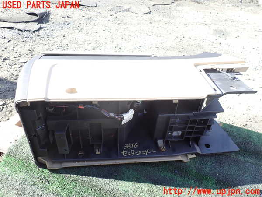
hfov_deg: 69.4
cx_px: 131
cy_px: 98
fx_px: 189
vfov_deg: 54.9
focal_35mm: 25
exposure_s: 1/160
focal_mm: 4.5
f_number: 2.8
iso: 100
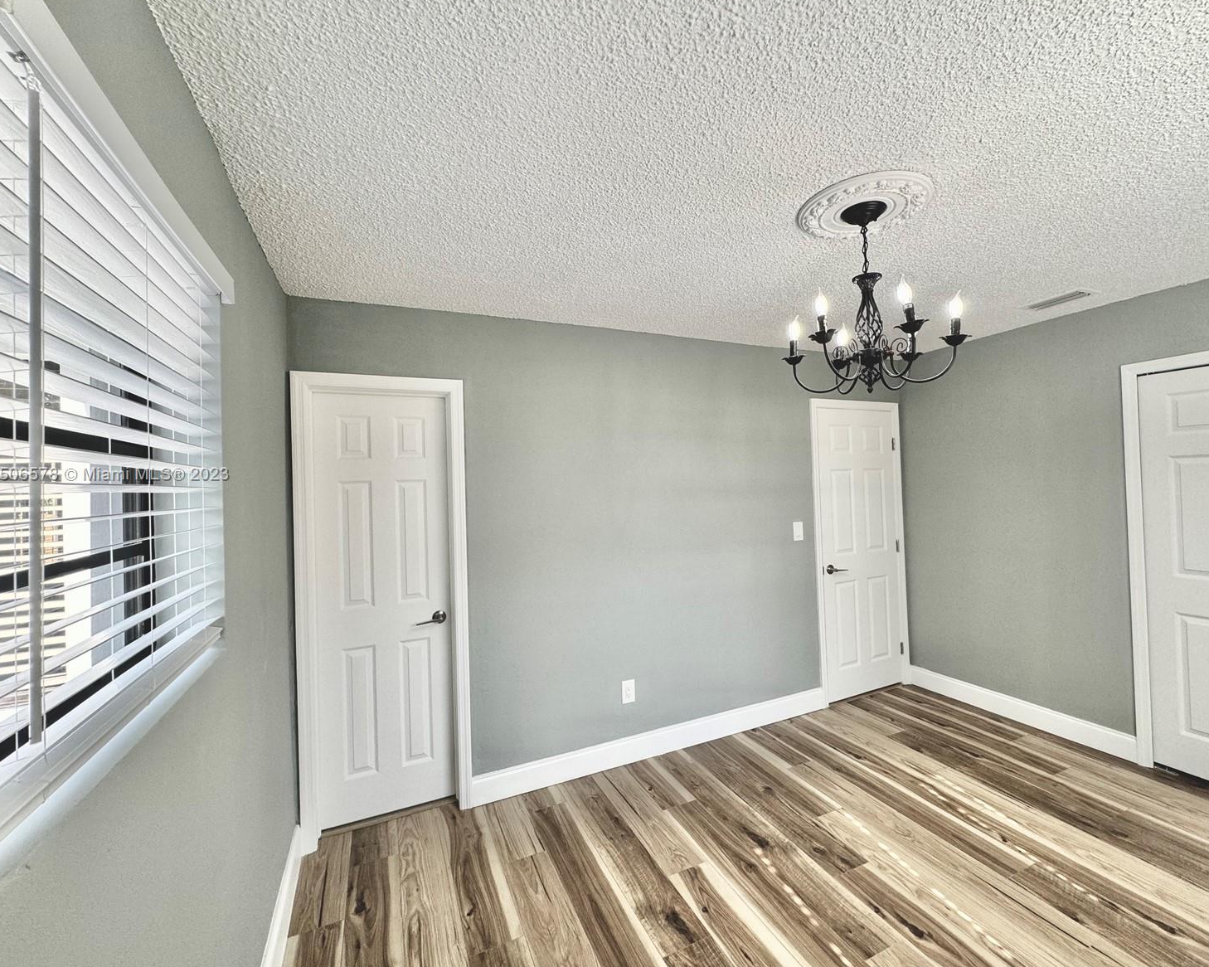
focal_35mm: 15
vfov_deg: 84.0
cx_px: 627
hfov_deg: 96.8
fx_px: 537
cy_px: 475
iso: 100
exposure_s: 1/120
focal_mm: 2.22
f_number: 2.2
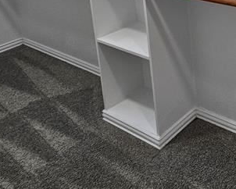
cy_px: -67
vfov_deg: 27.9
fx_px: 301
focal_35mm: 43
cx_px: 278
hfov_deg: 34.8
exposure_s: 1/60
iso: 80
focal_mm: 2.2
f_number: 2.2
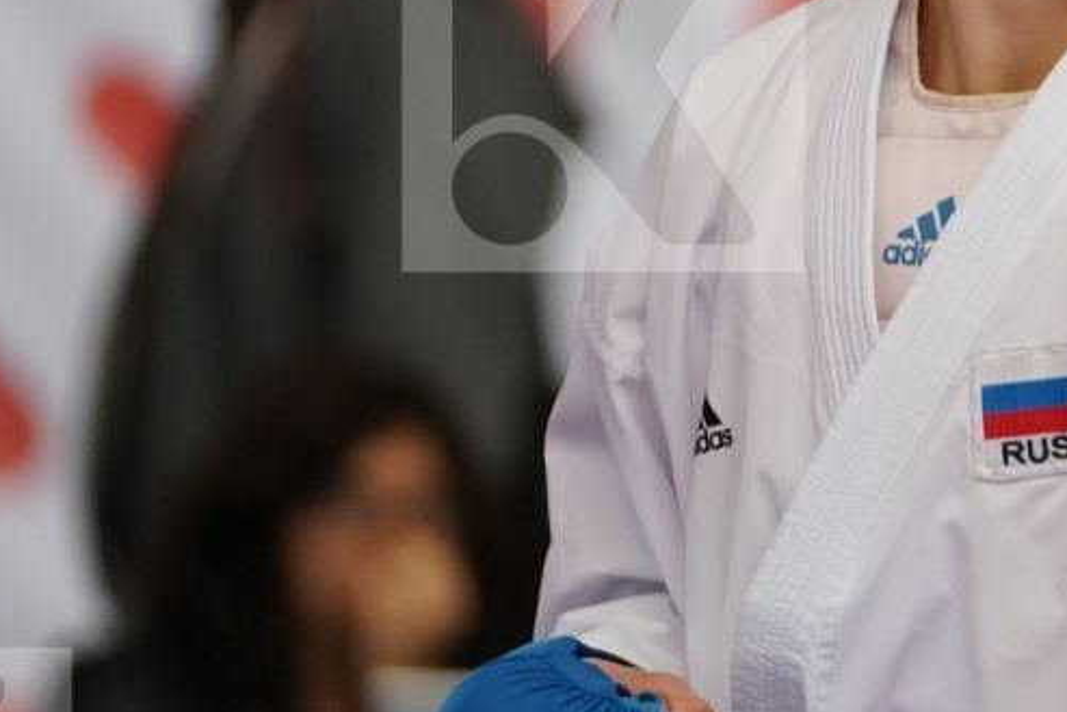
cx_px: 1338
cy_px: 76
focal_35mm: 624
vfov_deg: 2.2
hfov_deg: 3.3
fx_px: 18499
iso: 2000
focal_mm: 171
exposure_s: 1/1000
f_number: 2.8
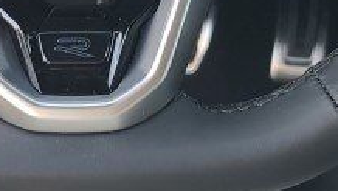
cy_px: -245
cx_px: 79
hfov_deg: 16.6
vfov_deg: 8.7
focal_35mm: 128
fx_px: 1148
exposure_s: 1/120
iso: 50
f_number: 1.8
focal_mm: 7
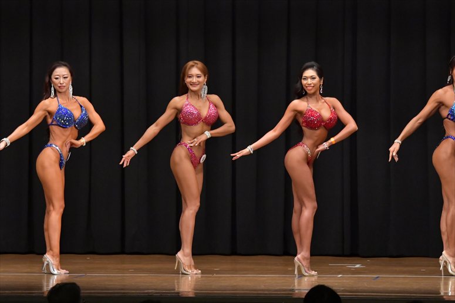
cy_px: 152
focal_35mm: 202
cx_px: 228
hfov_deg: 10.2
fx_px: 2552
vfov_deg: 6.8
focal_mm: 135
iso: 6400
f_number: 5.6
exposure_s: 1/400
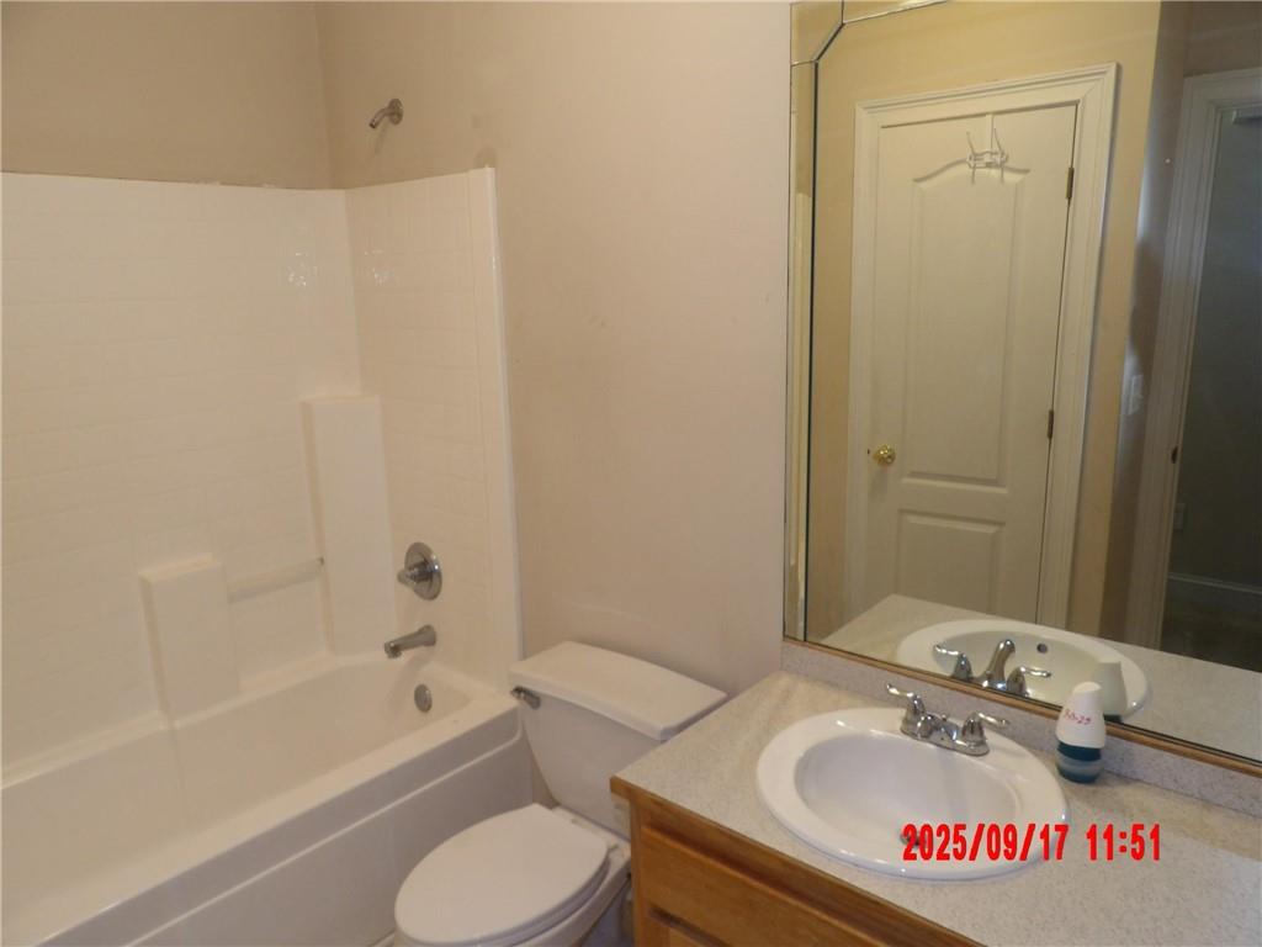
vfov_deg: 56.8
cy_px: 474
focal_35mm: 24
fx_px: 875
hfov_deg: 71.6
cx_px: 631
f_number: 3.2
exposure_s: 1/33
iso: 200
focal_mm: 4.3
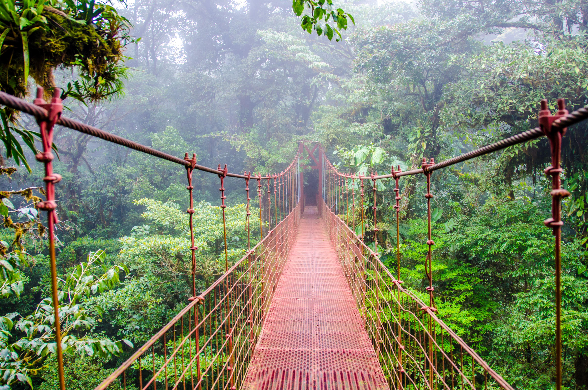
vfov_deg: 44.8
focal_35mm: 29
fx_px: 473
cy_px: 197
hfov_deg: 63.7
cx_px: 310
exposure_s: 1/200
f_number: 3.5
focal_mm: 18
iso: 320
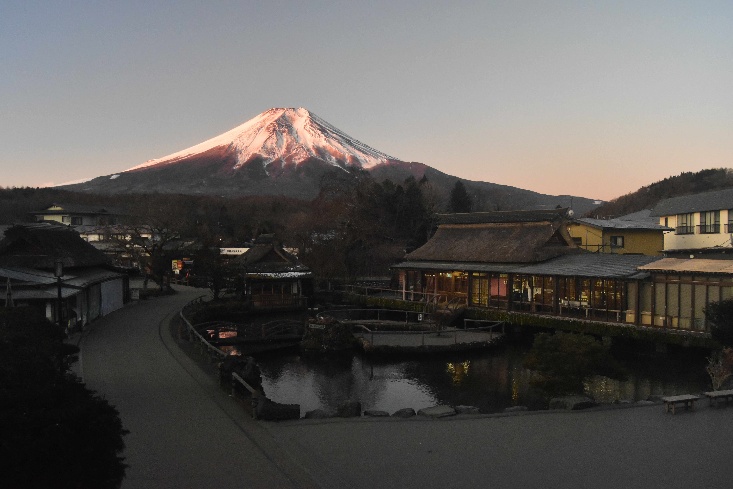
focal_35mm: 82
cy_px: 244
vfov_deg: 16.6
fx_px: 1680
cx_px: 366
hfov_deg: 24.6
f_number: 8
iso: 4500
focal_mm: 55
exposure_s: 1/200
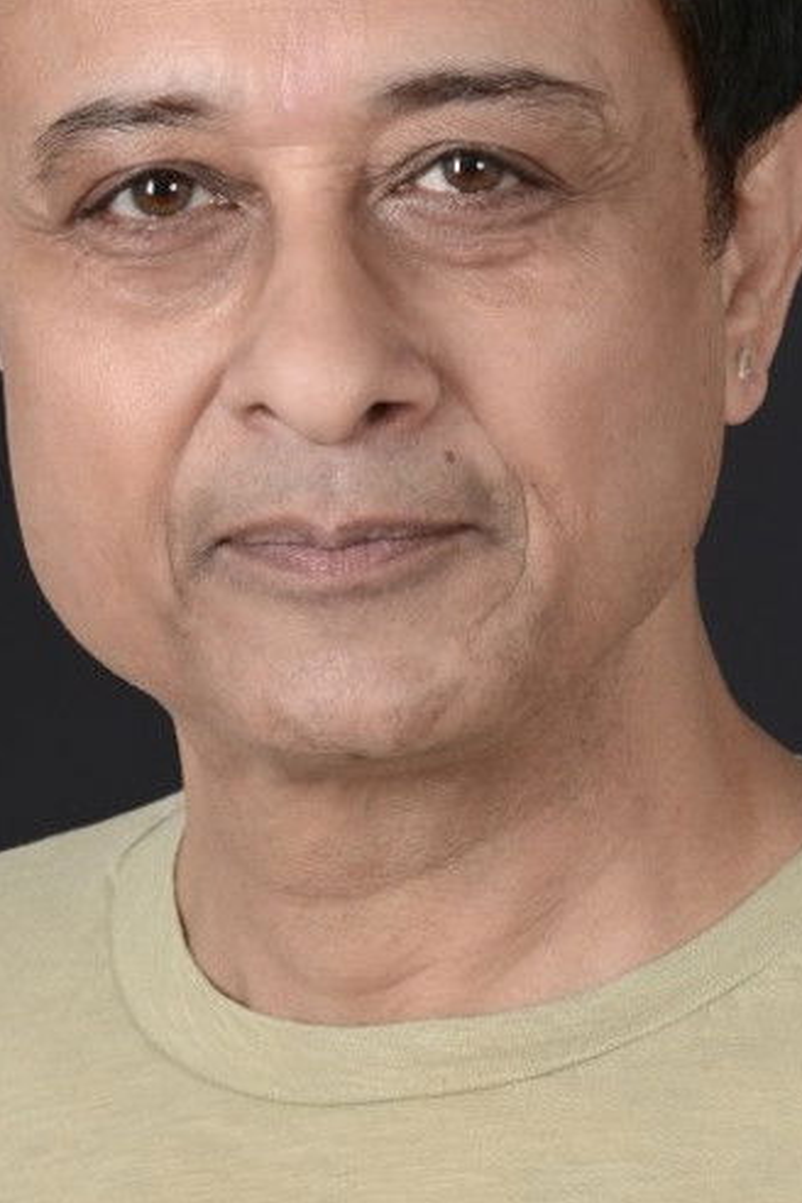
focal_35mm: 305
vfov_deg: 6.8
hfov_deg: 4.5
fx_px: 10191
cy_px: 403
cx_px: 372
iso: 160
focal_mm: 200
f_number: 14
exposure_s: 1/125
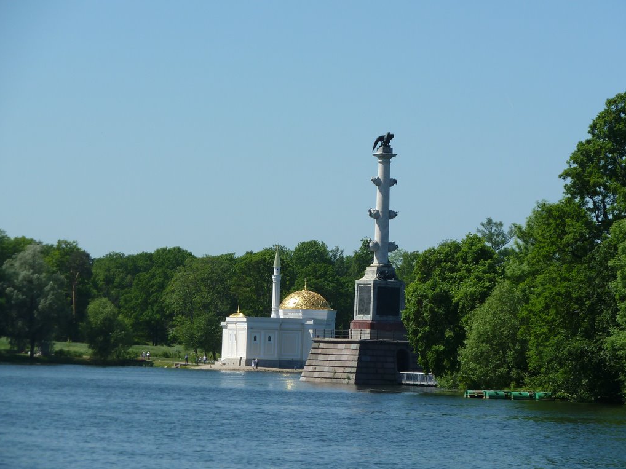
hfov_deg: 12.4
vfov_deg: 9.3
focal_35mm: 159
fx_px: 2875
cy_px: 235
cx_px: 312
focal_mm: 25.9
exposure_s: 1/500
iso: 100
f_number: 5.6
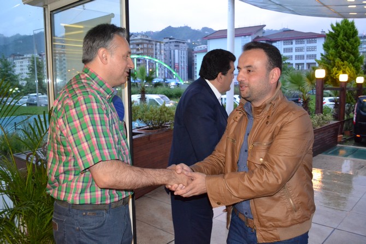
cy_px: 122
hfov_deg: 61.9
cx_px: 183
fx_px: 305
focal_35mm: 30
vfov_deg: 43.6
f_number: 3.8
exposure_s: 1/60
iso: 3200
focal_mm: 20
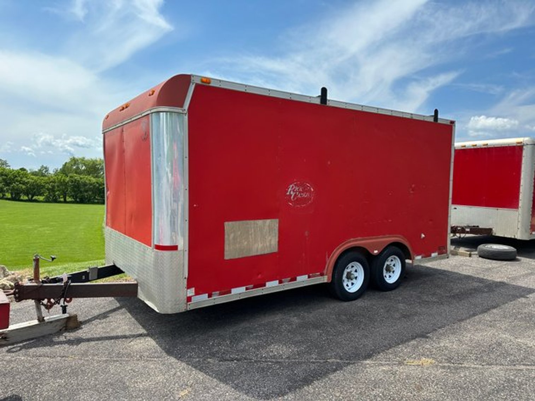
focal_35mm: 24
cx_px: 268
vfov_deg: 56.8
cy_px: 200
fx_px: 371
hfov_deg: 71.6
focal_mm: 6.86
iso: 80
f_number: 1.78
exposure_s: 1/3356
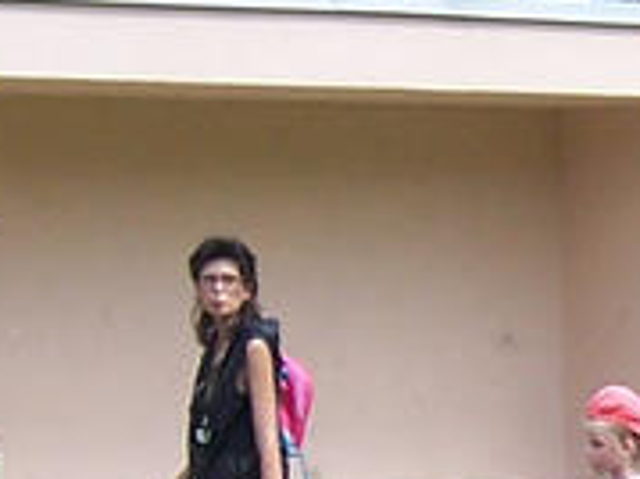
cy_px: 615
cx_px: 919
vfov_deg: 5.3
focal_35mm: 281
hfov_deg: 7.0
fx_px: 5192
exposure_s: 1/500
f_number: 4
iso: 80
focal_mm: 8.2
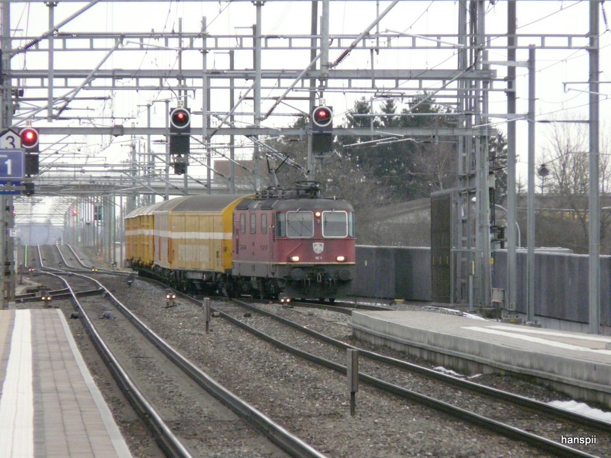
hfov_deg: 3.9
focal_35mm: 504
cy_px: 229
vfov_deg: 3.0
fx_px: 8896
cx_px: 306
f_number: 4.2
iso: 800
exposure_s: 1/400
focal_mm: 82.8
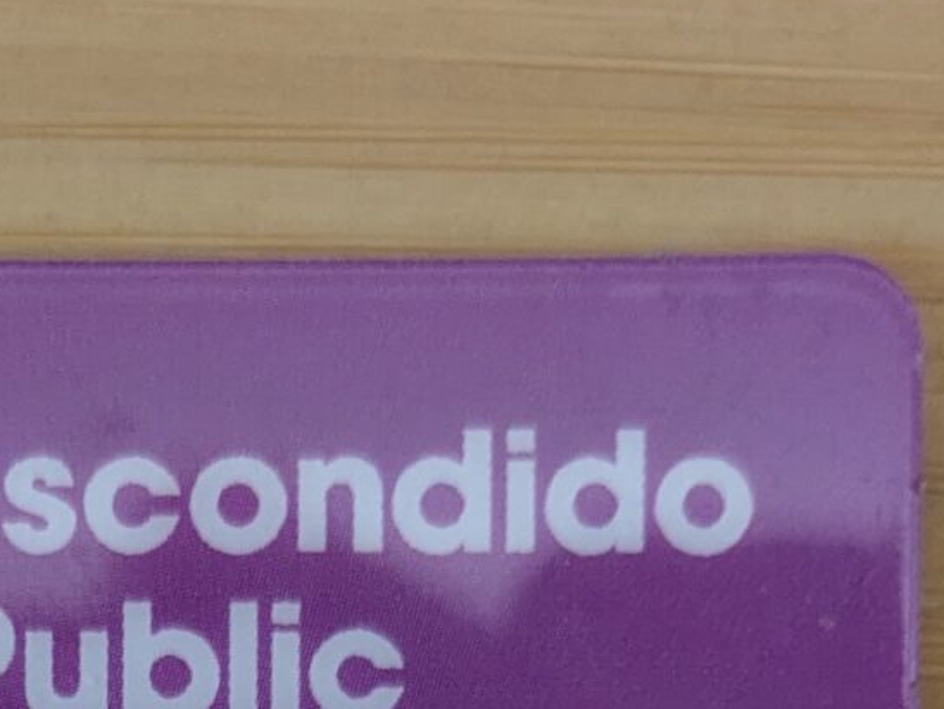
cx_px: 57
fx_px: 3193
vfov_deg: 11.0
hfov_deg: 16.5
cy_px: 1594
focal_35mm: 117
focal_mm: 5.43
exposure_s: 1/100
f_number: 1.89
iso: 436
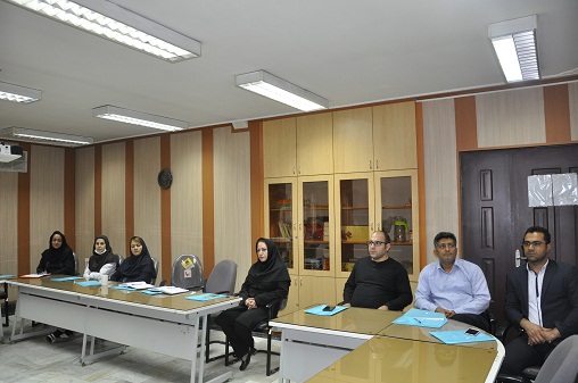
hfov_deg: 67.5
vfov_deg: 47.8
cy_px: 192
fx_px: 433
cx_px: 289
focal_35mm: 27
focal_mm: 18
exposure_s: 1/60
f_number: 3.5
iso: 800
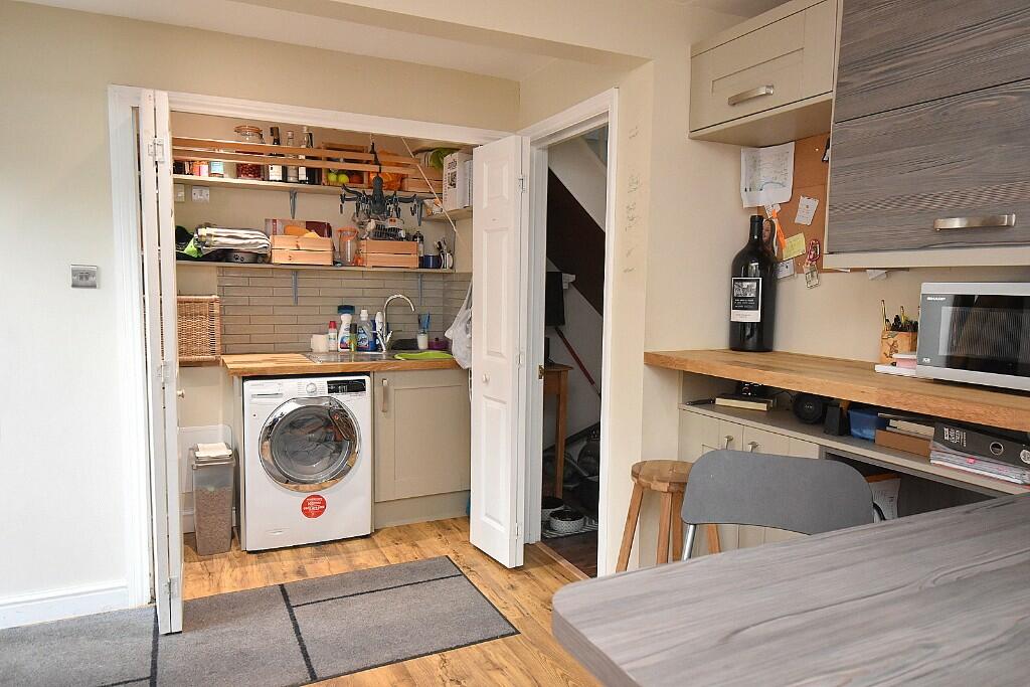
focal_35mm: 22
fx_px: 644
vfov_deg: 56.2
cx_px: 515
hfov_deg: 77.3
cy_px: 344
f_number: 4
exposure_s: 1/125
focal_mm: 15
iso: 1600
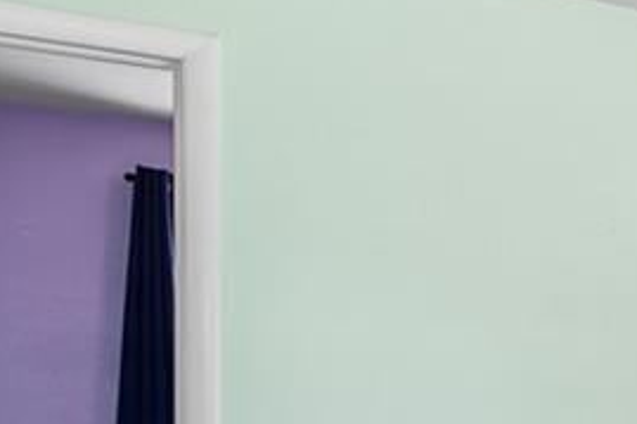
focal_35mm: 61
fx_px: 1079
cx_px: 1165
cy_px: 401
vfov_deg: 21.6
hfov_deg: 21.1
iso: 800
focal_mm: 16
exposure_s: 1/8
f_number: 9
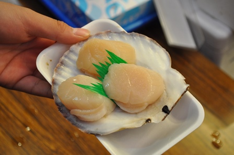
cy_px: 78
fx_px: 536
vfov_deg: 16.5
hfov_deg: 24.6
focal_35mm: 82
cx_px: 117
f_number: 5.6
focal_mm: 55
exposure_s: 1/60
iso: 640
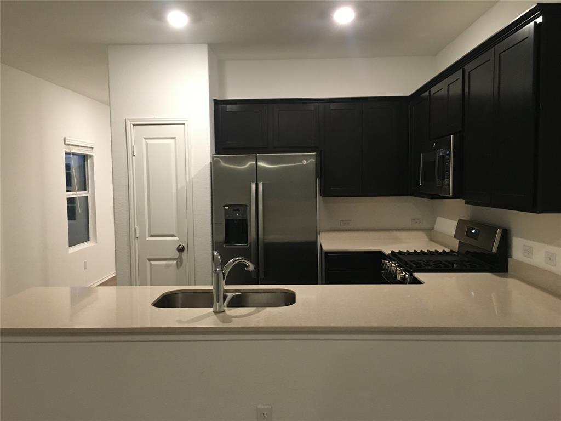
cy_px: 210
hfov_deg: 61.7
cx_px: 280
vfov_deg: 48.2
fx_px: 470
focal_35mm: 29
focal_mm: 4.15
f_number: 2.2
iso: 160
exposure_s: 1/30
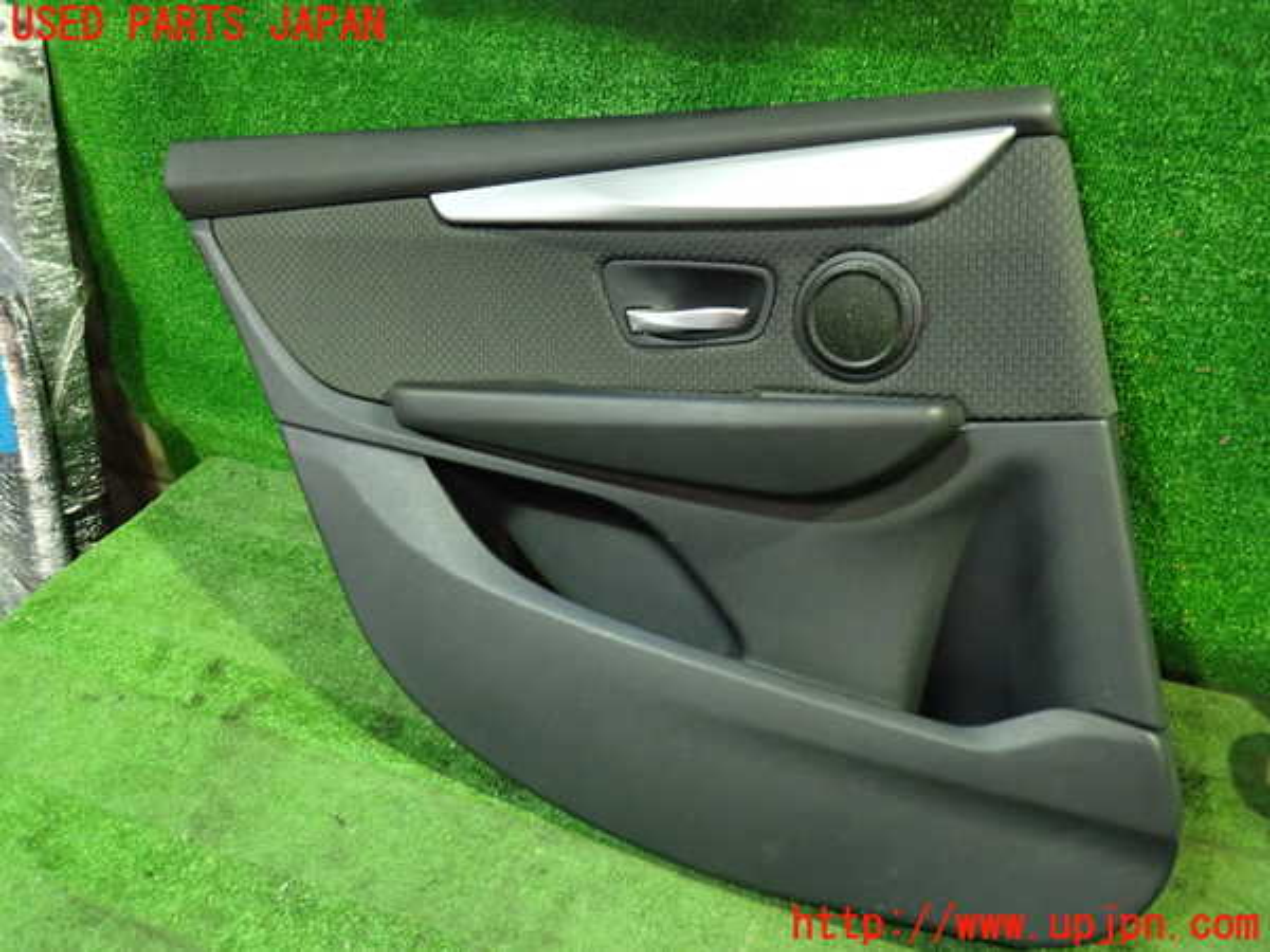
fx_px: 917
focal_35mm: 25
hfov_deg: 69.4
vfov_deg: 54.9
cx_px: 635
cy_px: 476
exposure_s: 1/30
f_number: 2
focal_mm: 4.5
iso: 800
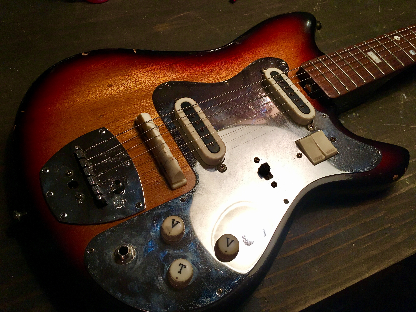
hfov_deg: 61.7
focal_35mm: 29
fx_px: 349
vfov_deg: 48.2
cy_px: 156
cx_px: 208
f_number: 2.2
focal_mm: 4.15
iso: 32
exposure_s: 1/30
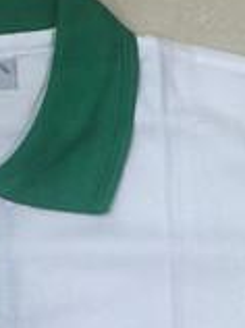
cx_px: 6
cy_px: 303
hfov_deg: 10.0
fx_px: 1391
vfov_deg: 13.3
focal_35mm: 147
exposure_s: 1/33
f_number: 2.2
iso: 50
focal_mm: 4.15
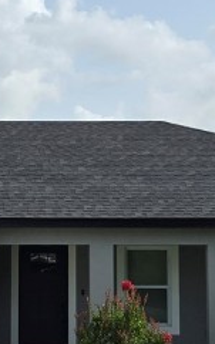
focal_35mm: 103
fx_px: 967
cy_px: 193
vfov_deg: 20.2
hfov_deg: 12.6
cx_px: 24
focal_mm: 5.4
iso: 40
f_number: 1.8
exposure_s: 1/2921
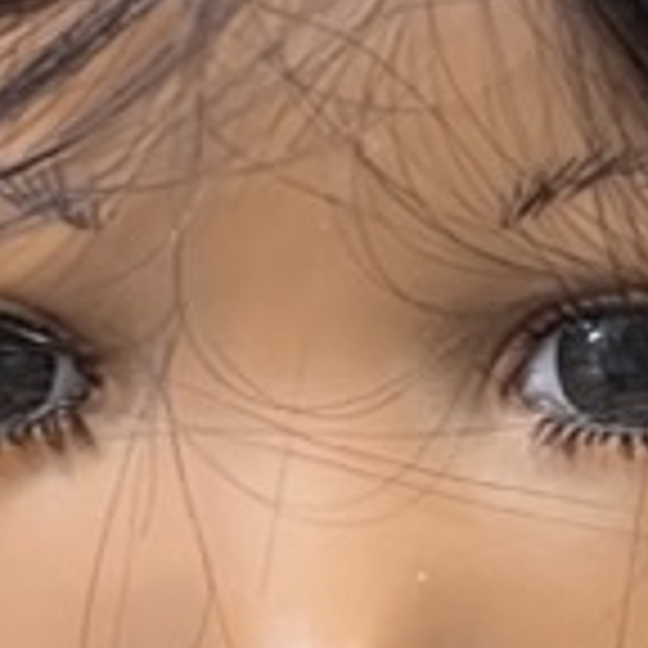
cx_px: 310
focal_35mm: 163
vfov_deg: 10.6
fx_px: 3452
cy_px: 770
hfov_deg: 10.7
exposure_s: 1/33
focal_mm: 5.7
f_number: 1.5
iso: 400
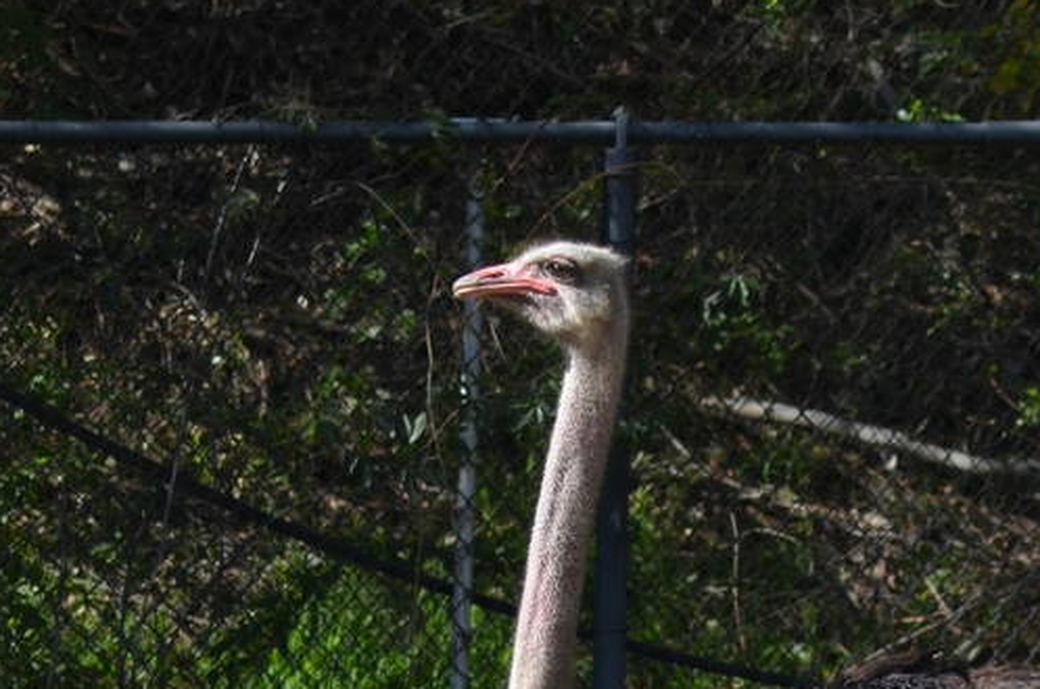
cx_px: 1094
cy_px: 981
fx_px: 15282
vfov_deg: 2.6
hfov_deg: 3.9
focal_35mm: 530
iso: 200
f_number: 5.6
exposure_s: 1/500
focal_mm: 110
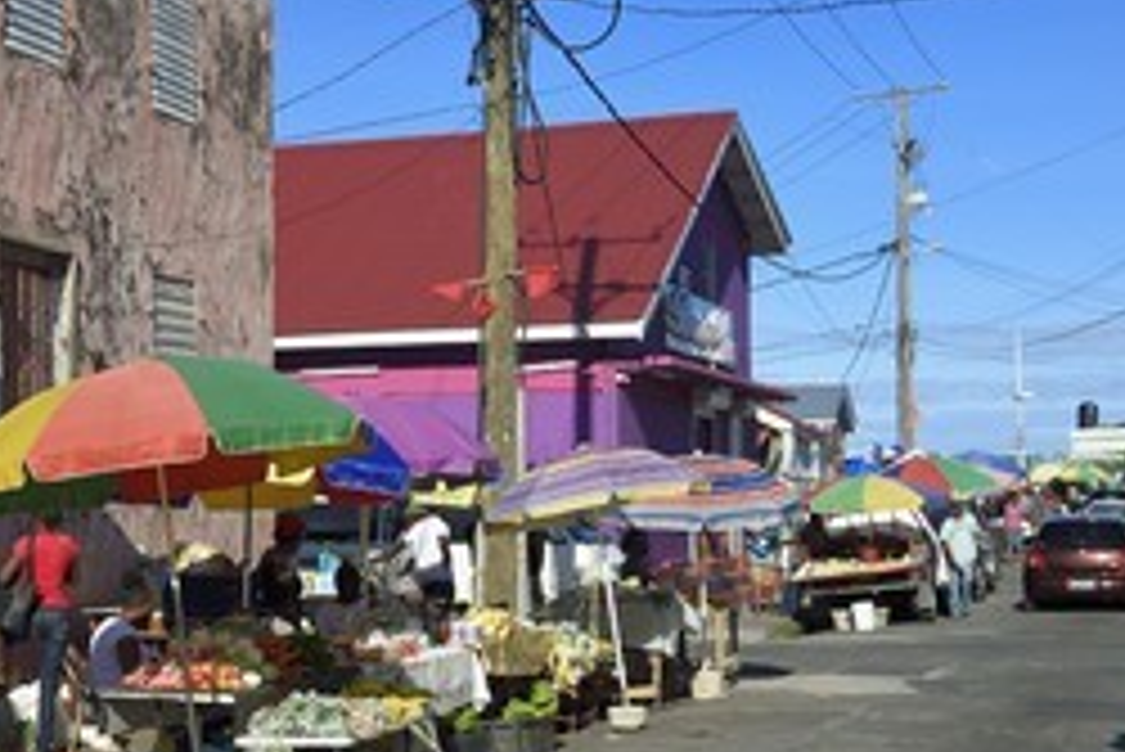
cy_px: 464
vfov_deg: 20.3
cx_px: 241
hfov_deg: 29.4
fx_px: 2095
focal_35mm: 67
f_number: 14
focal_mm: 40
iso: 200
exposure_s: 1/320
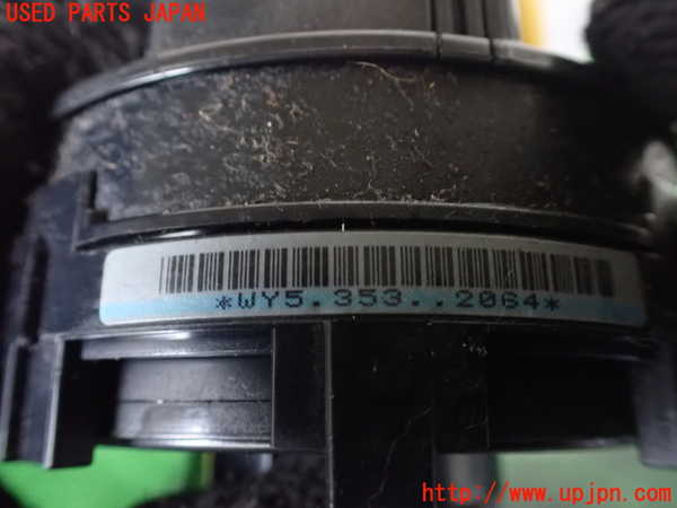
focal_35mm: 30
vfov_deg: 46.8
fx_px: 587
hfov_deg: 60.0
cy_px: 254
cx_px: 338
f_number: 2.3
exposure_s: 1/30
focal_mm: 5.4
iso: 1600
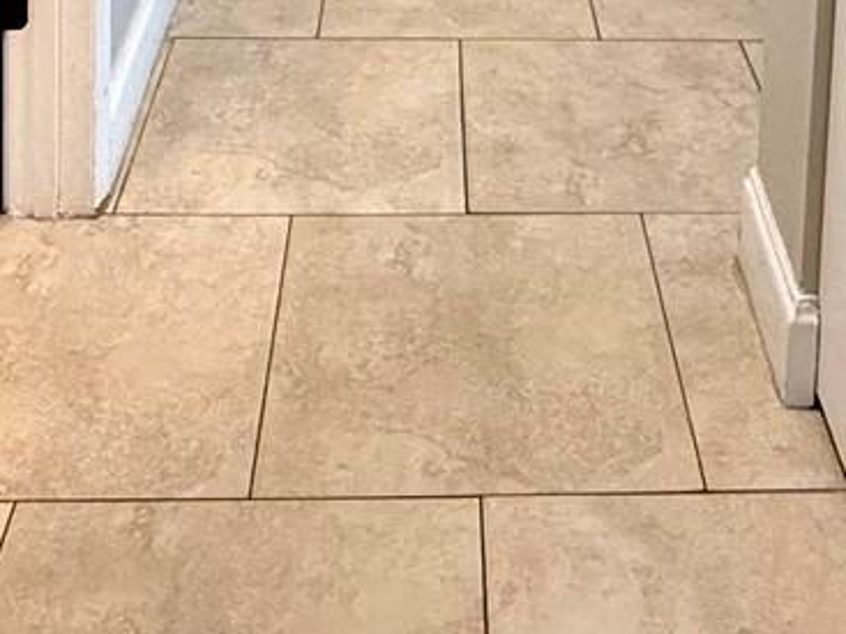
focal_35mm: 61
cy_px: -542
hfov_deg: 31.6
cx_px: 514
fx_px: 1490
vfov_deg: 18.3
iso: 320
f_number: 2.2
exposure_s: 1/120
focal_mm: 2.22
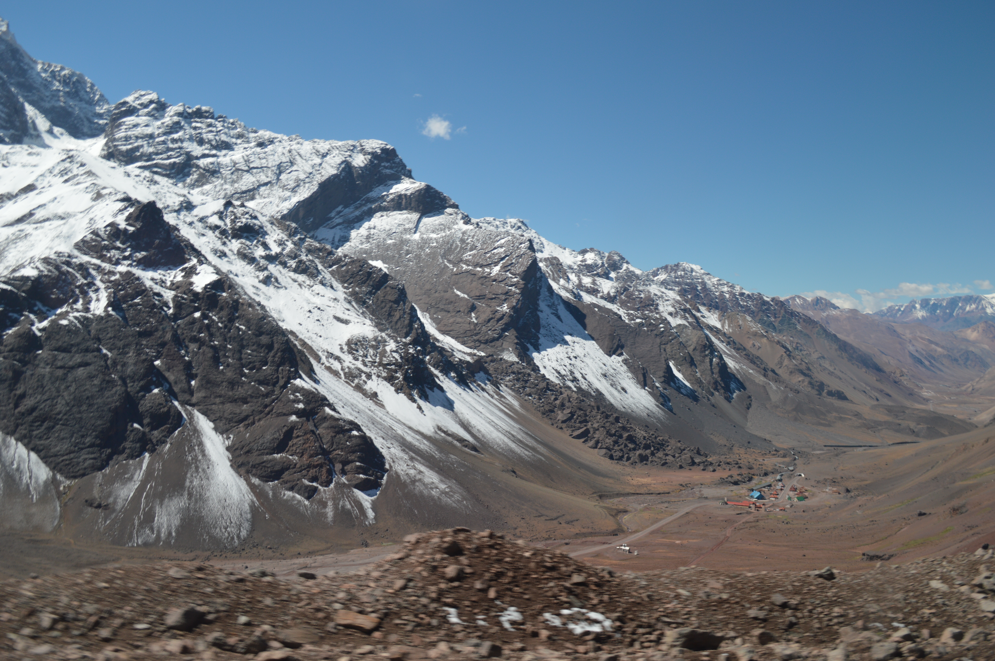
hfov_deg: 53.2
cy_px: 330
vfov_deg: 36.8
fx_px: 994
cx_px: 498
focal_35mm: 36
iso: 110
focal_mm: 24
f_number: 5.6
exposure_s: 1/125
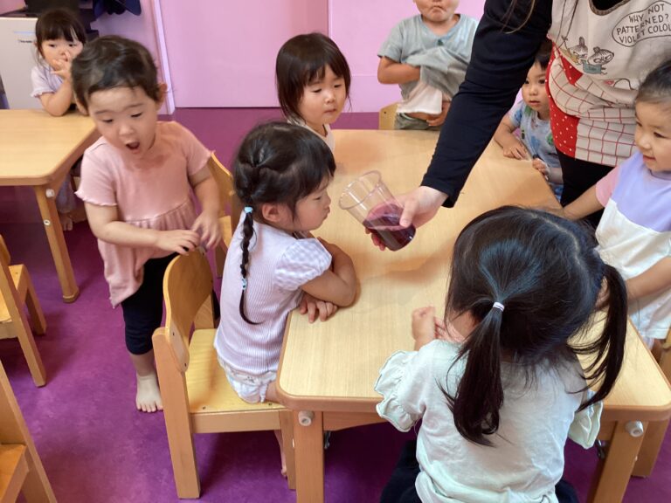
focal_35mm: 31
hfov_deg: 58.4
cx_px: 336
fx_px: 601
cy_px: 252
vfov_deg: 45.4
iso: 100
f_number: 2.4
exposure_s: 1/50
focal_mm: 3.3
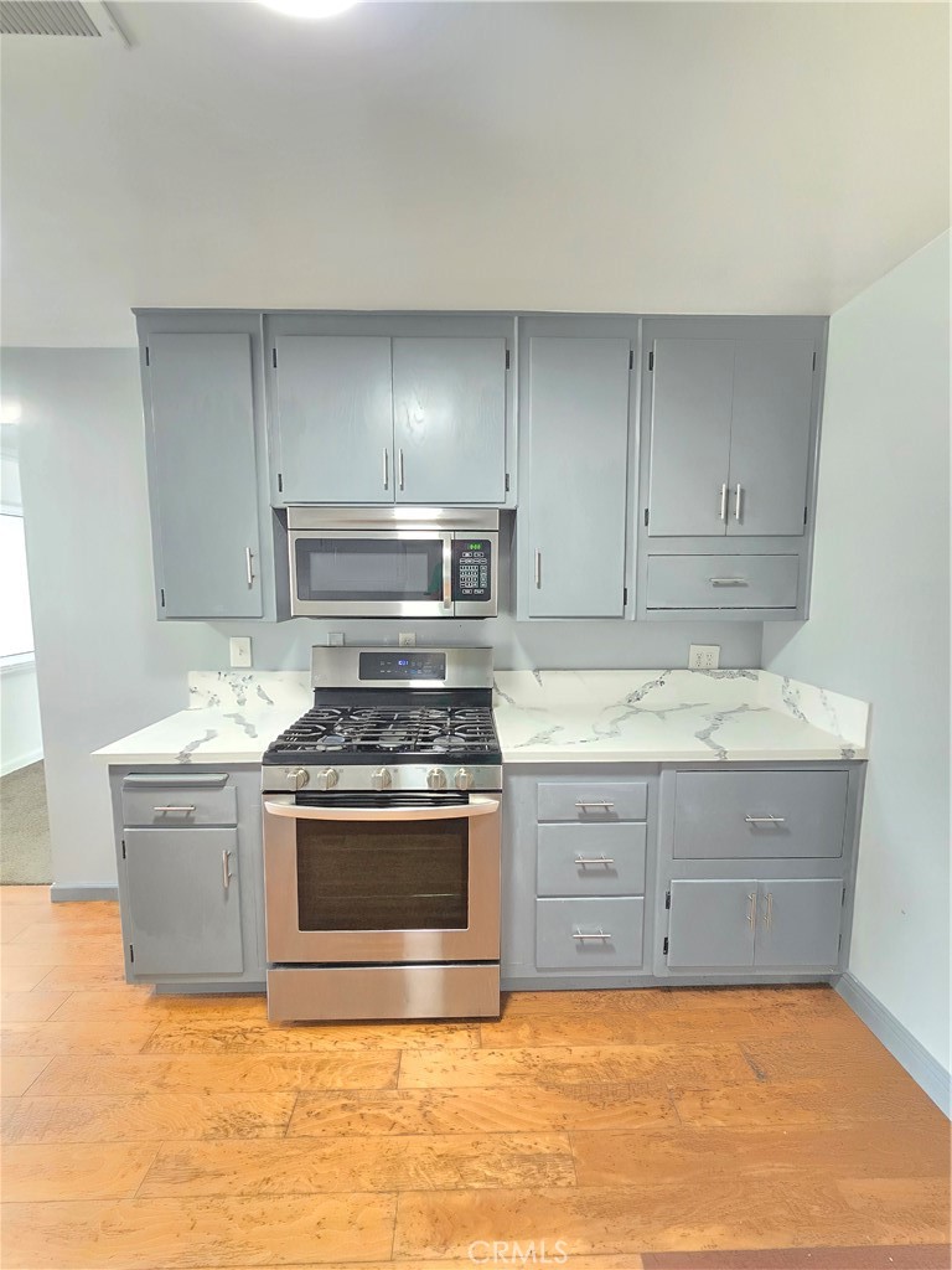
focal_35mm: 13
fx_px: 477
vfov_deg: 106.2
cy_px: 635
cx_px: 476
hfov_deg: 89.9
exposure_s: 1/60
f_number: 2.2
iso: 1000
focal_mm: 2.2
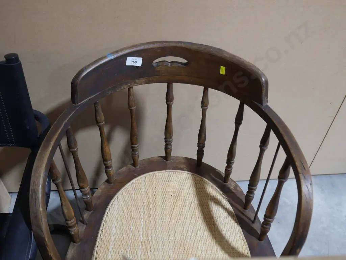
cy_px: 130
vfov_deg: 37.8
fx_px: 380
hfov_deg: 49.0
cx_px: 173
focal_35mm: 38
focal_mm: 19
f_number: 4.1
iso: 500
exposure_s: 1/60
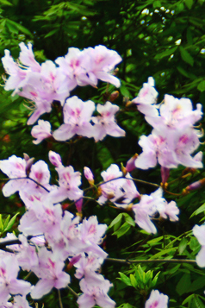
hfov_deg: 4.7
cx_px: -292
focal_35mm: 283
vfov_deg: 7.3
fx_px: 2417
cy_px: 168
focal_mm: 56
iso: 160
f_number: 5
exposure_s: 1/1000
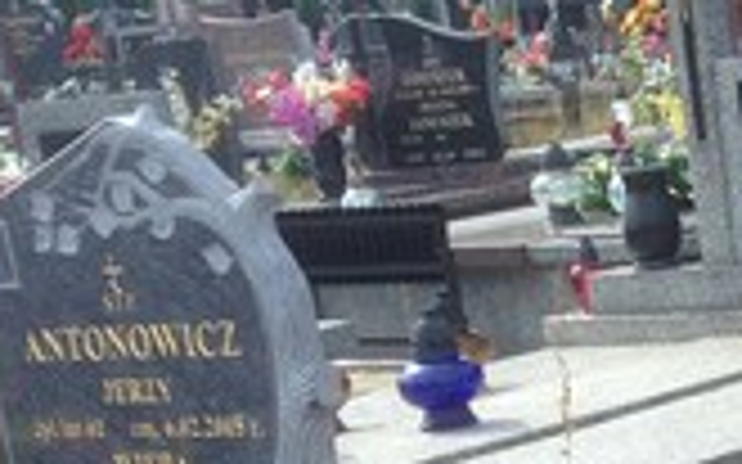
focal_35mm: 136
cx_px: 962
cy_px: 856
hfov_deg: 14.7
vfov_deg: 9.2
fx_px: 2749
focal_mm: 4.12
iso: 50
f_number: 2.4
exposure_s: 1/609
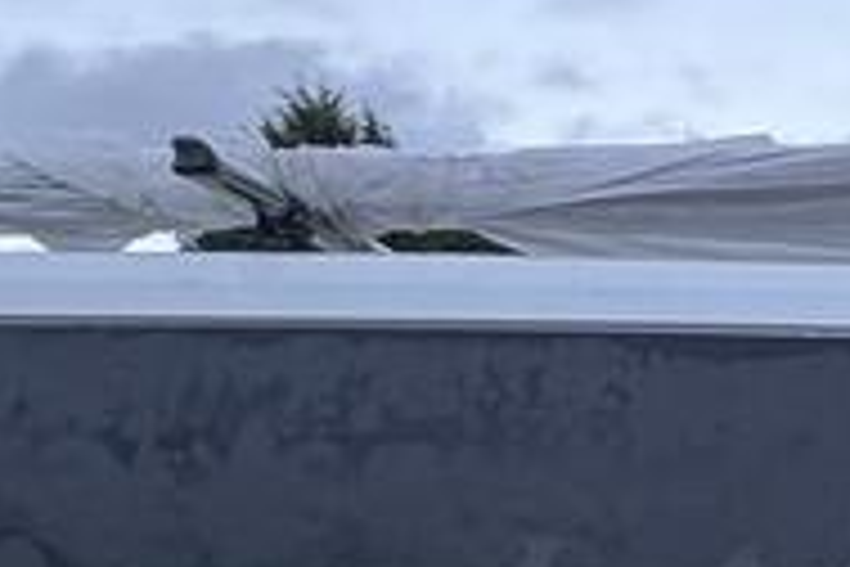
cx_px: 1075
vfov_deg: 17.7
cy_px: 842
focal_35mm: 69
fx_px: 1629
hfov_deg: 25.6
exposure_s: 1/99
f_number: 2.2
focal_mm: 2.22
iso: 160
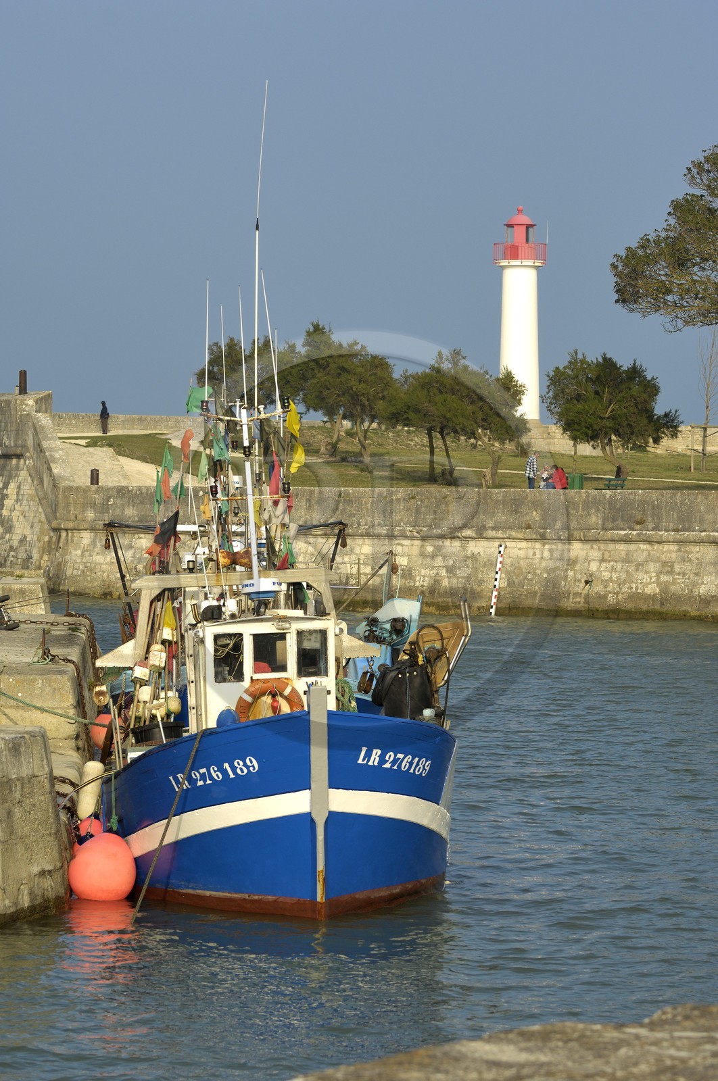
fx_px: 4276
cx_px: 359
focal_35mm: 142
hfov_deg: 9.6
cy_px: 540
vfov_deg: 14.4
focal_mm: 95
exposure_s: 1/400
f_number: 5.3
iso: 100
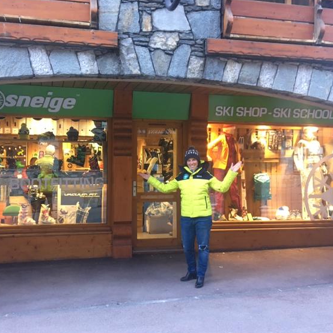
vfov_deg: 44.9
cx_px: 137
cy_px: 165
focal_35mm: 37
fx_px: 403
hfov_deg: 44.7
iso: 100
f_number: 2.2
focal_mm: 4.15
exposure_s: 1/33
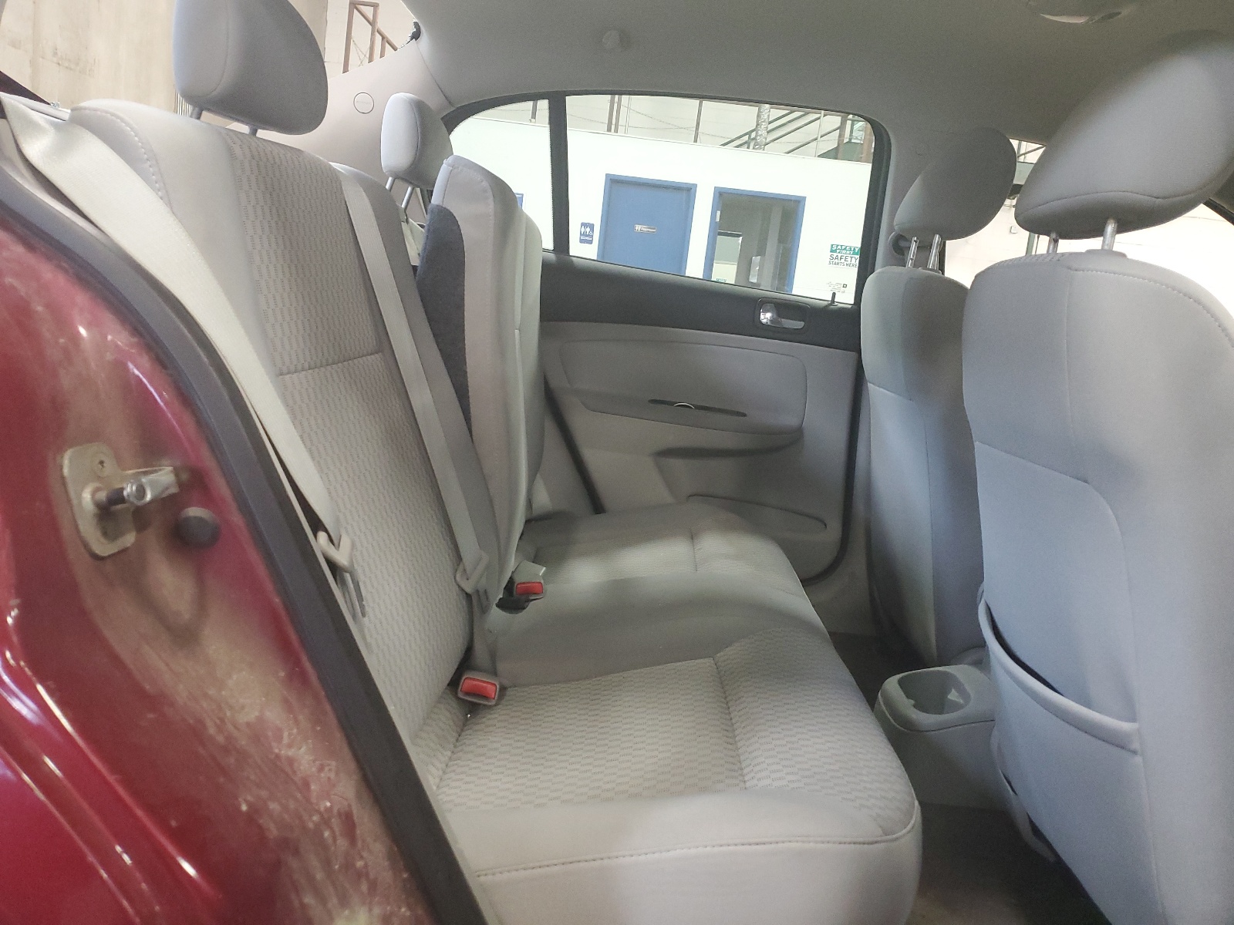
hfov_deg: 67.3
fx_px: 927
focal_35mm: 26
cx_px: 617
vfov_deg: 53.1
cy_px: 462
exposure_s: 1/30
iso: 296
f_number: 1.5
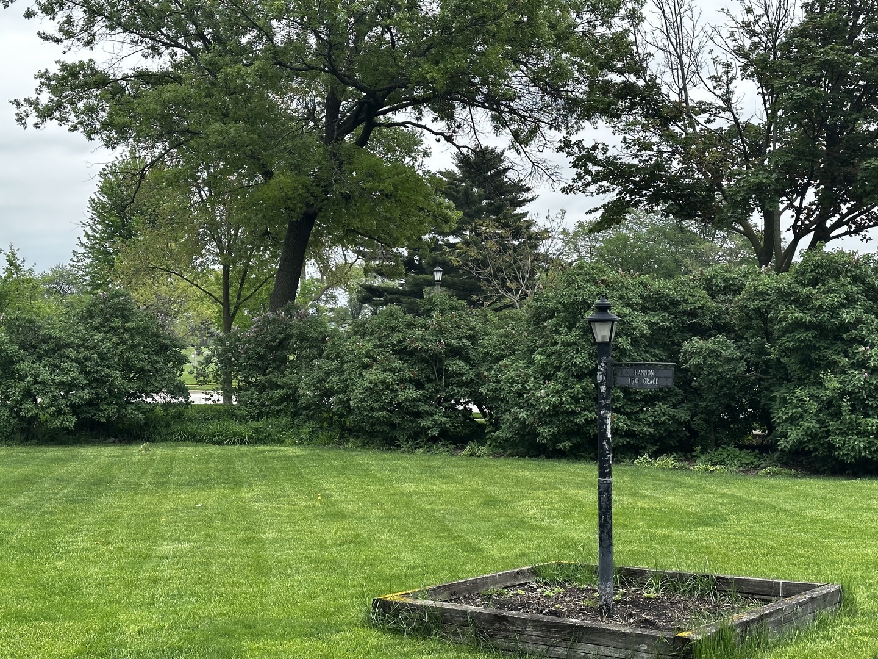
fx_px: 1217
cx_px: 439
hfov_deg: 39.7
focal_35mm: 48
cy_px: 330
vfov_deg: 30.3
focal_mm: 6.86
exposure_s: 1/1475
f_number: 1.78
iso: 64
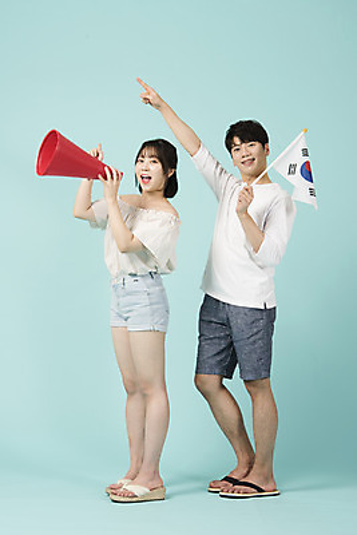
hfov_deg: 21.9
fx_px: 921
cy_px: 268
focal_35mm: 62
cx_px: 178
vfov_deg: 32.4
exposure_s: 1/125
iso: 100
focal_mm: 62
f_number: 13
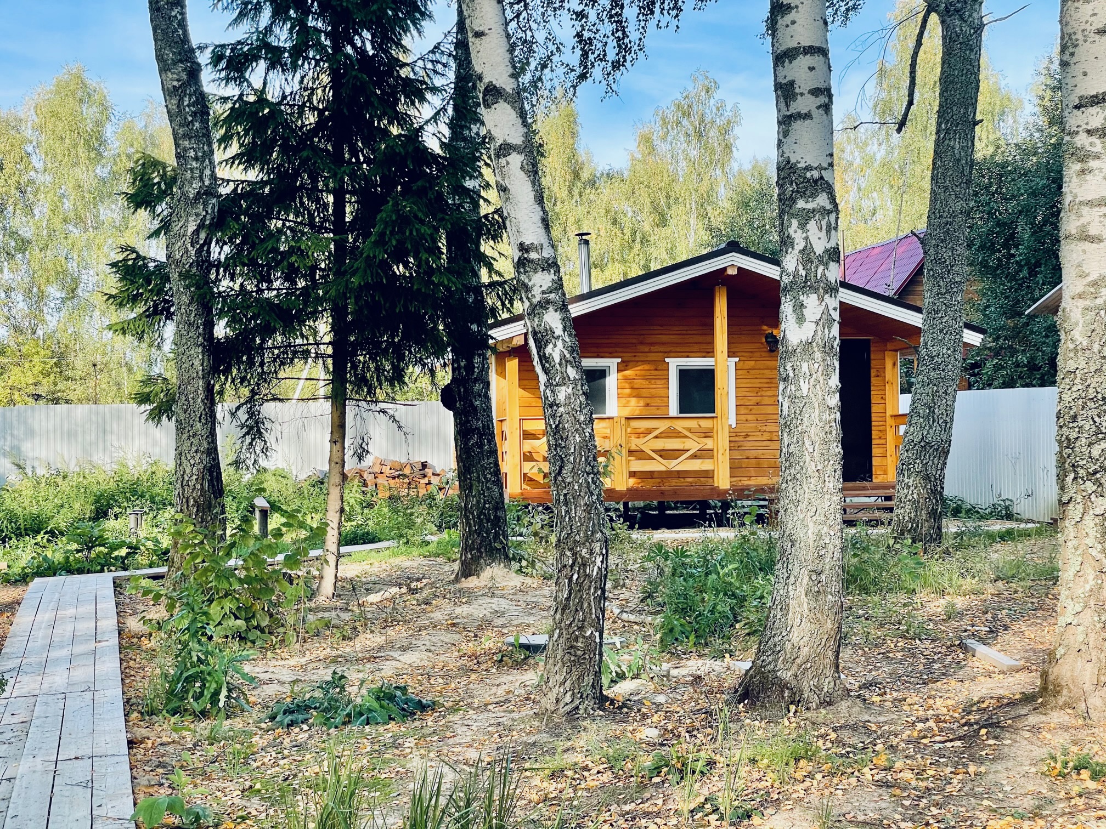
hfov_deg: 36.8
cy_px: 414
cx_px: 553
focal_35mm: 52
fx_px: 1661
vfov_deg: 28.0
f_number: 2
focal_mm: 6
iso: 25
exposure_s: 1/246
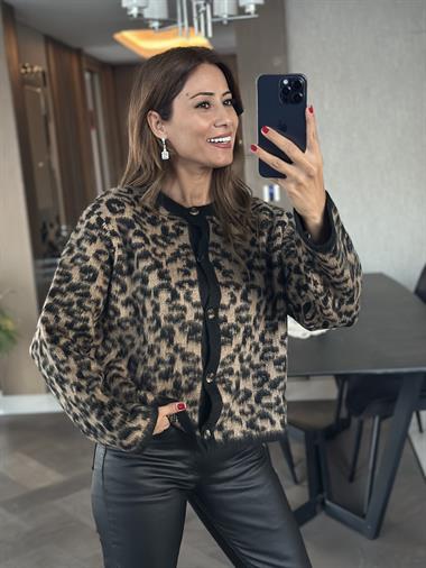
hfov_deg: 30.3
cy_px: 284
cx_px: 213
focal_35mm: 48
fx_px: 787
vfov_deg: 39.6
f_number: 1.78
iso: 640
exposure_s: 1/40
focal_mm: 6.86
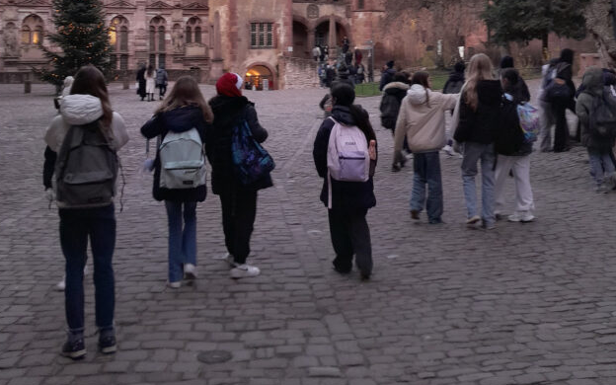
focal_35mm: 47
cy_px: 2
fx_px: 789
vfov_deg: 26.0
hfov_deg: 42.6
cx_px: 301
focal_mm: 4
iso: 40
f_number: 1.8
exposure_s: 1/60
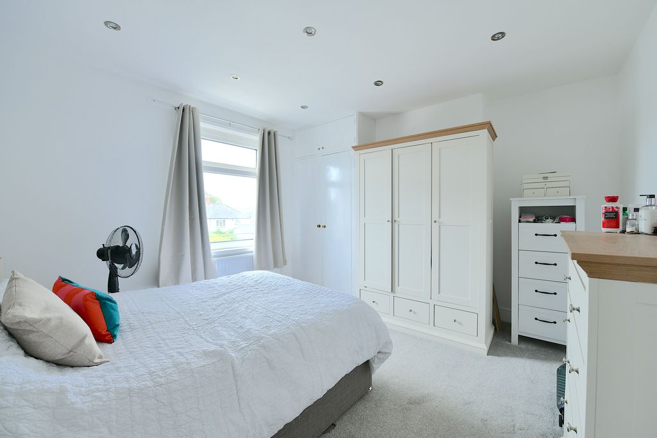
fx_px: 256
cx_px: 328
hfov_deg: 104.2
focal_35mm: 14
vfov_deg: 81.2
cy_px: 219
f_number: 5.6
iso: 160
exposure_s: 1/125
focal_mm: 14
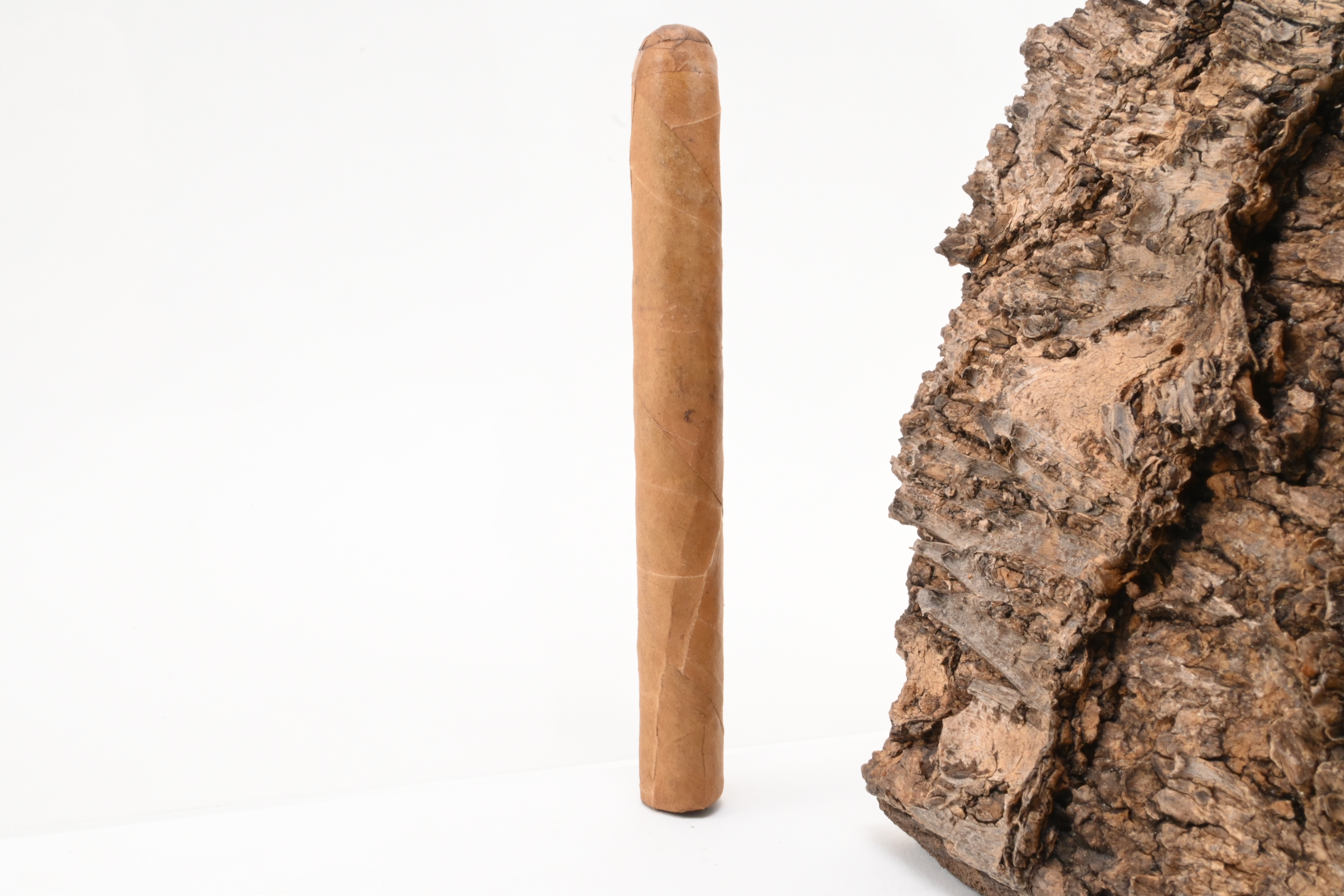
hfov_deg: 47.2
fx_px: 1540
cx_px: 672
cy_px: 448
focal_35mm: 41
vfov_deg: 32.4
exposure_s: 1/15
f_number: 22
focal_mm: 27.5
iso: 640
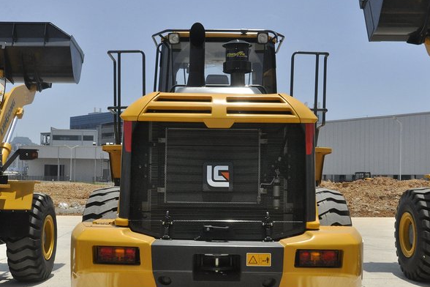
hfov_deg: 40.3
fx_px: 585
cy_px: 162
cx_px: 210
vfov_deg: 27.5
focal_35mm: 49
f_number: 14
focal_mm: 24
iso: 1250
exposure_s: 1/800
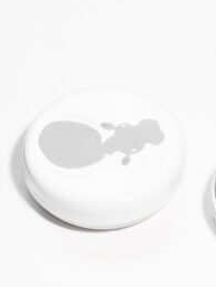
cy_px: 145
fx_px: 5969
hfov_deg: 2.1
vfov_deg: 2.8
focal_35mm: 718
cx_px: 635
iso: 100
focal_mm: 50
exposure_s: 1/4
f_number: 16
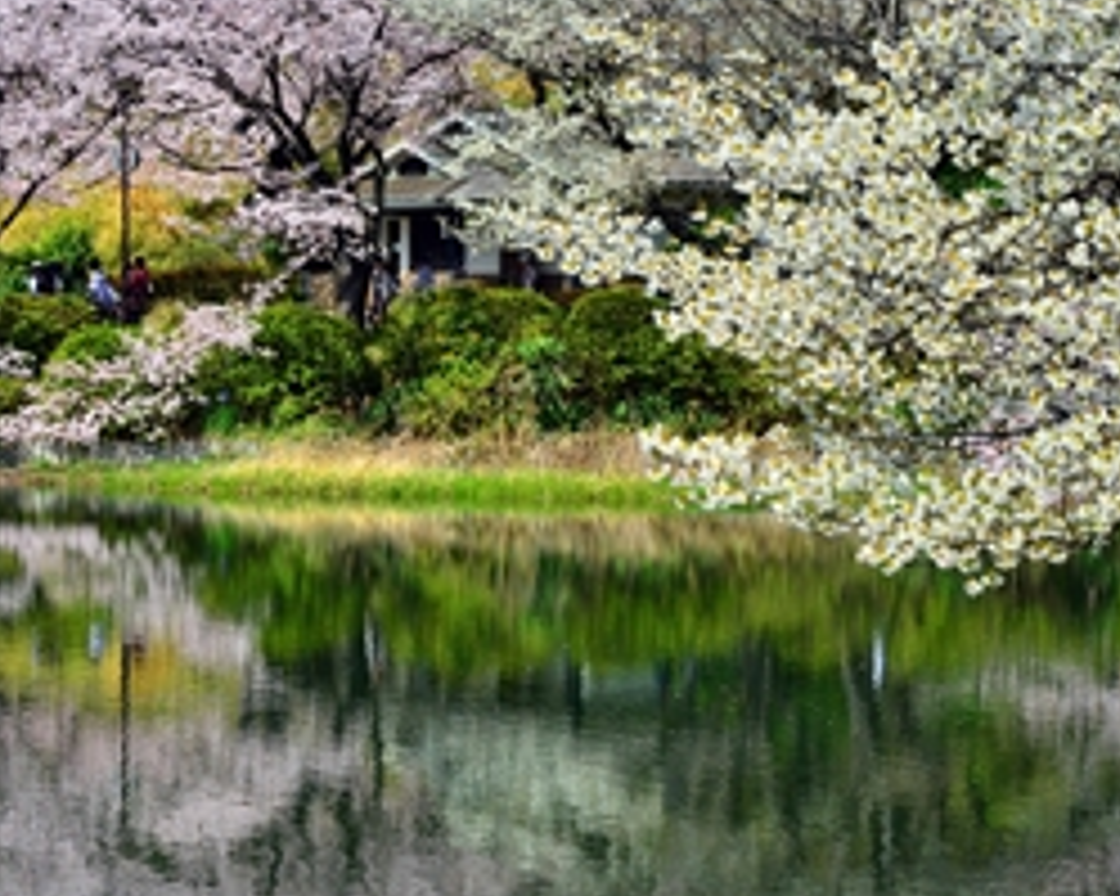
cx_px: 596
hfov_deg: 12.8
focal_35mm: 151
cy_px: 459
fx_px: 5003
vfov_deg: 10.2
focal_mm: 100
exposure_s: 1/500
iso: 400
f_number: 11
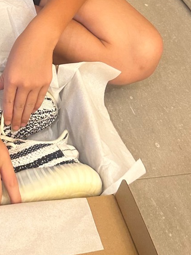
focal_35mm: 68
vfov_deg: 26.7
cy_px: -9
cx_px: 38
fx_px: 500
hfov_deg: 21.4
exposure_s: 1/60
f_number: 1.78
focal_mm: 6.86
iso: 320
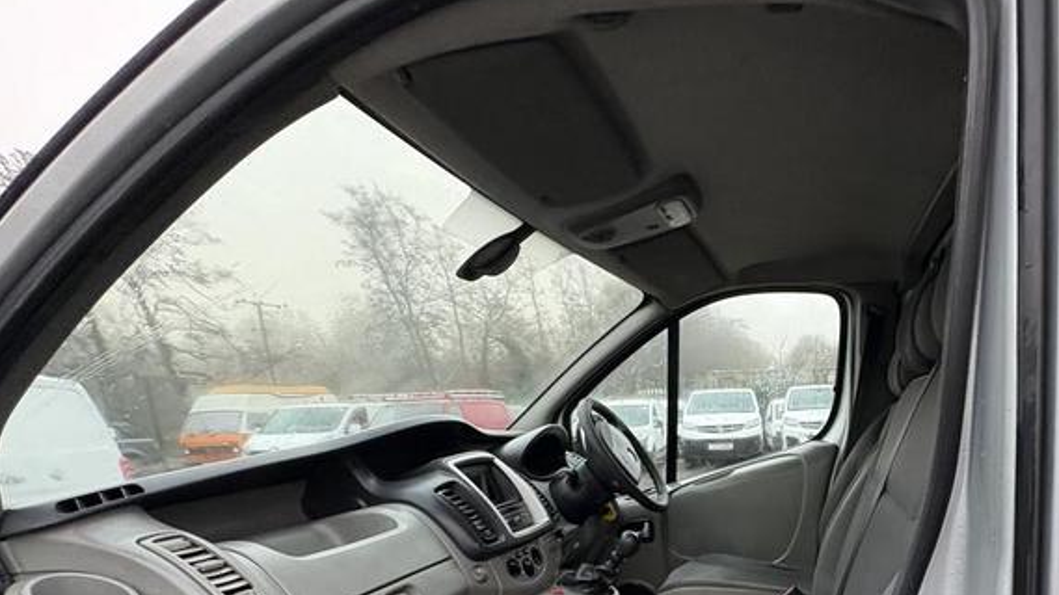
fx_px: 674
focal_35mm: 24
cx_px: 772
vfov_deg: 42.3
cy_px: 573
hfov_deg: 71.9
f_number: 2.2
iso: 200
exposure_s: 1/99
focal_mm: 2.22
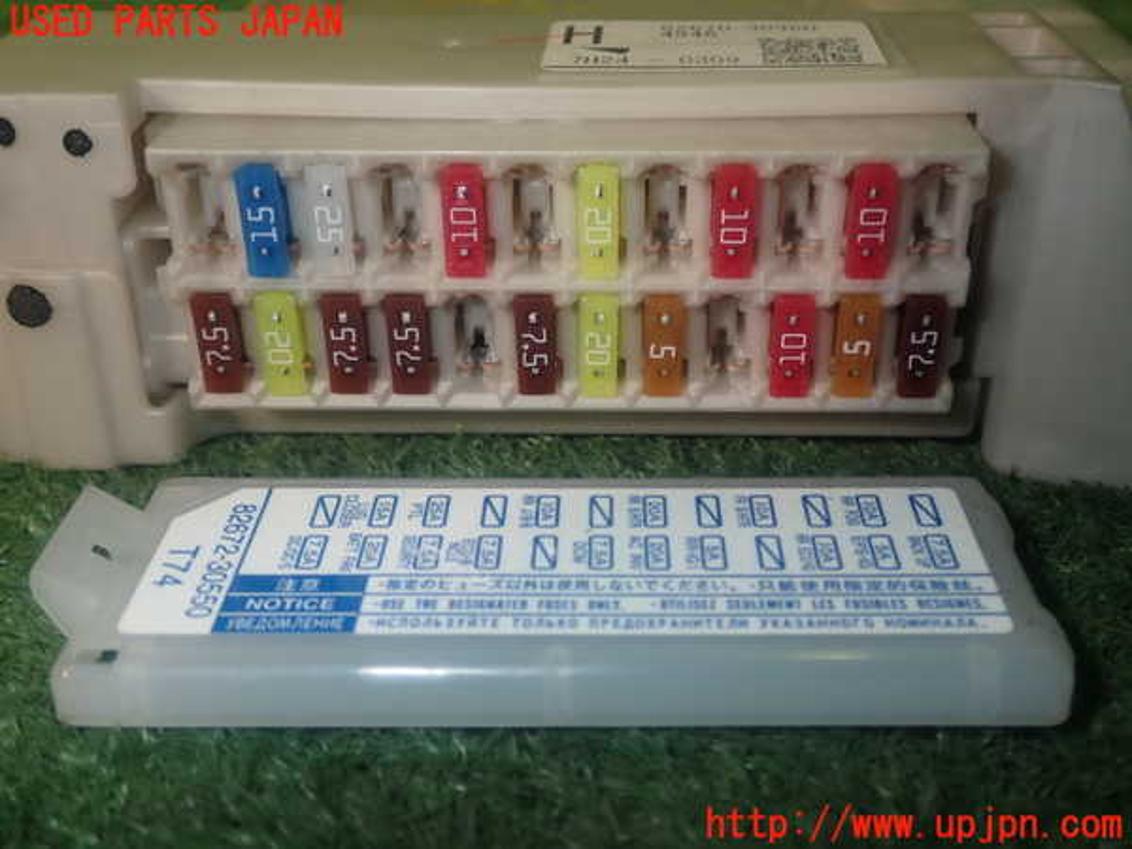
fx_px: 1341
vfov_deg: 35.1
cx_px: 566
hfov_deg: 45.8
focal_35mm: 41
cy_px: 424
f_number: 8
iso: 200
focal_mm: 7.31
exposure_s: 1/40
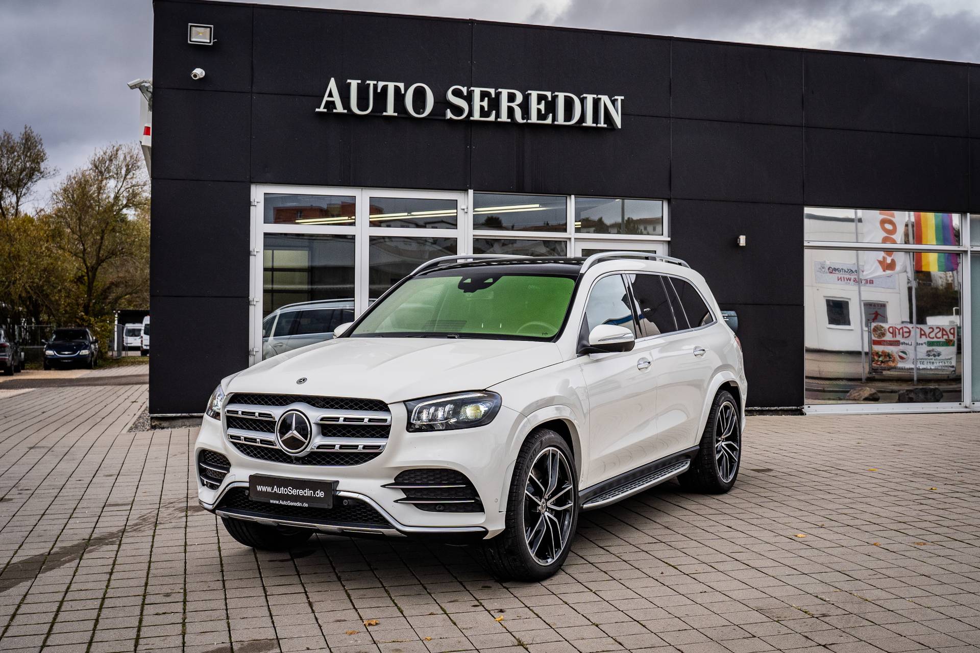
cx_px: 490
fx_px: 844
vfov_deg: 42.3
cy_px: 326
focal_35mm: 31
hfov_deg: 60.3
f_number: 5.6
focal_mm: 31
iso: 500
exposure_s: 1/125
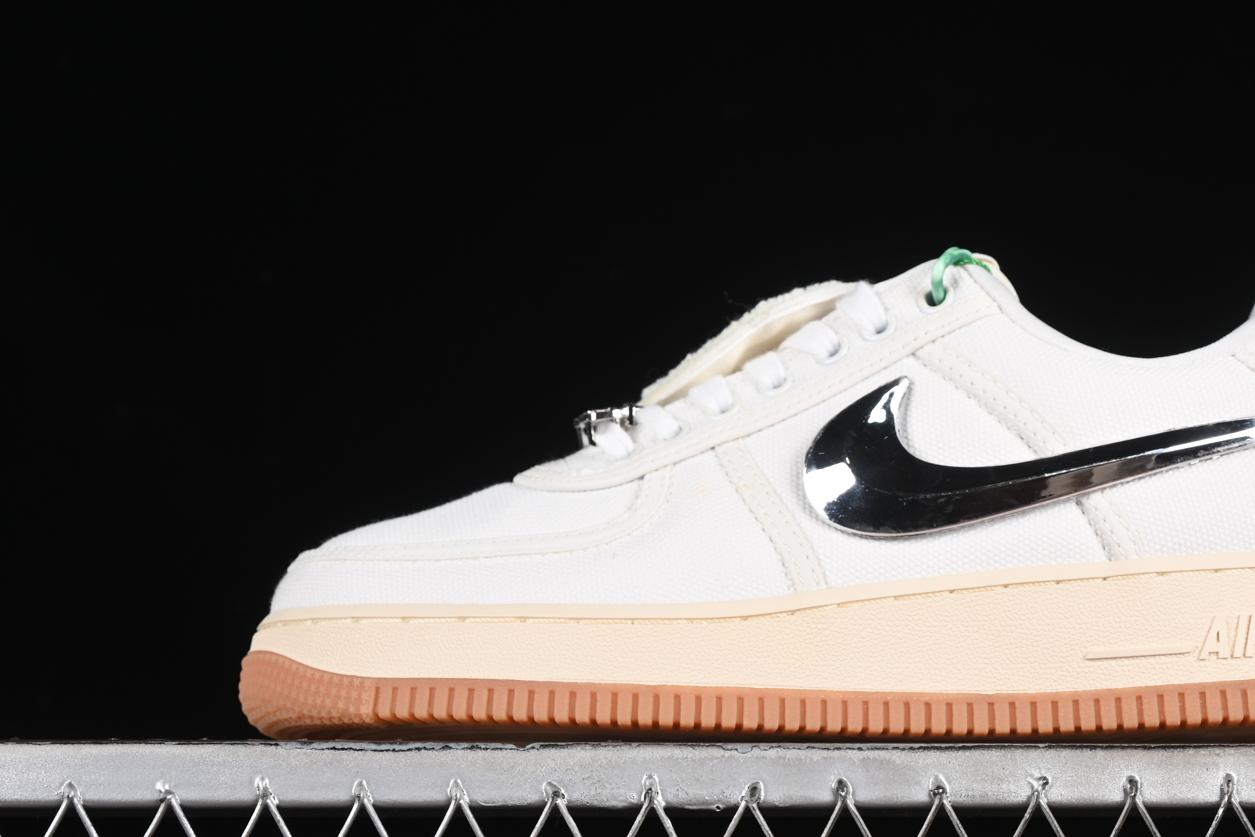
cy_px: 348
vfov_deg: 13.2
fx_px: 3626
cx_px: 774
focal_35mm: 104
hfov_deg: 19.6
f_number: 7.1
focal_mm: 48
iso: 160
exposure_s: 1/125
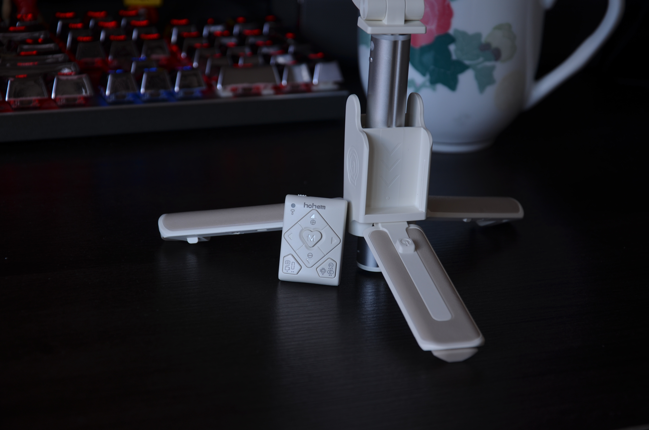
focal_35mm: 87
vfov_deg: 15.6
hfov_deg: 23.4
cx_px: 324
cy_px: 215
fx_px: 1565
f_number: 5
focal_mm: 58
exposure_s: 1/15
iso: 110
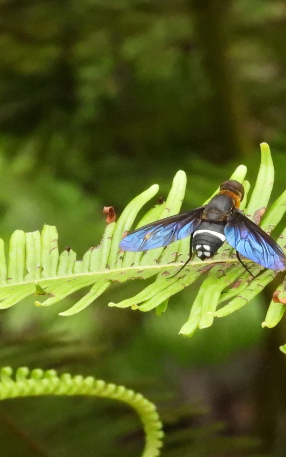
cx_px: 269
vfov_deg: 3.0
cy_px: 228
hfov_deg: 1.9
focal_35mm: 709
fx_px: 8836
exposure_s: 1/1250
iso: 1600
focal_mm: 89.2
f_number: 6.3
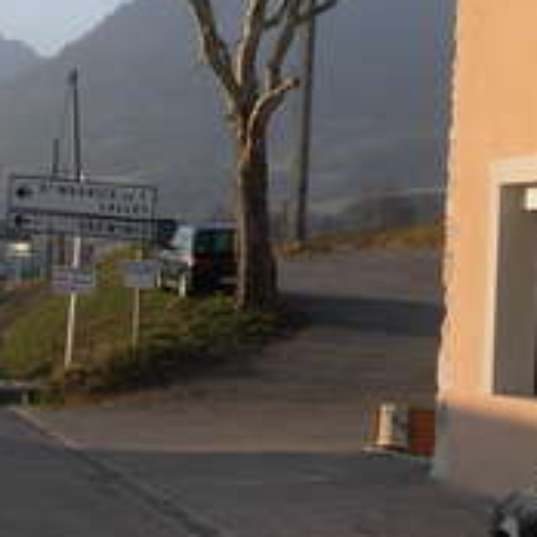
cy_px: 93
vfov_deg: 14.9
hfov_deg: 14.8
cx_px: 497
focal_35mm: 116
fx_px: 2036
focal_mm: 6.3
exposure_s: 1/790
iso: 79
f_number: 2.9
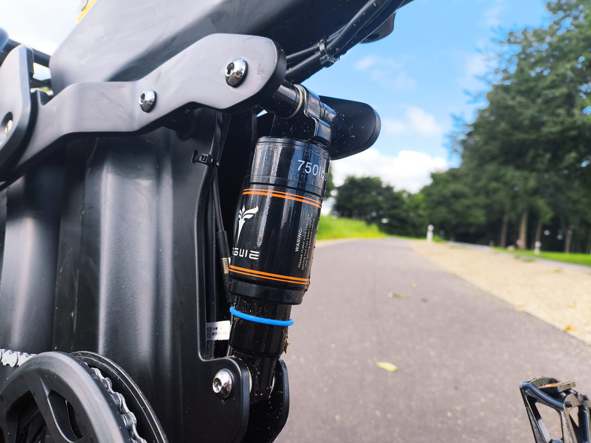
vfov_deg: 54.9
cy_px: 222
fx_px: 427
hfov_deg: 69.4
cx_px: 296
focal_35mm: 25
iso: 50
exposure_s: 1/532
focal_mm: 4.71
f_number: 1.7
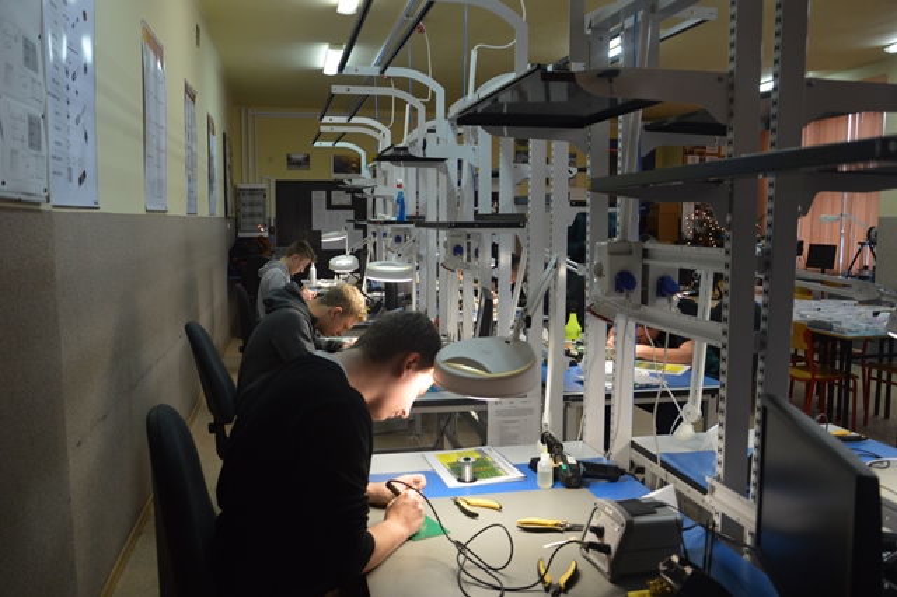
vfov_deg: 41.7
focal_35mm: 32
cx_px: 448
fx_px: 784
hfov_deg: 59.5
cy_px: 298
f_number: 3.8
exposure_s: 1/40
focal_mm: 21
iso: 400
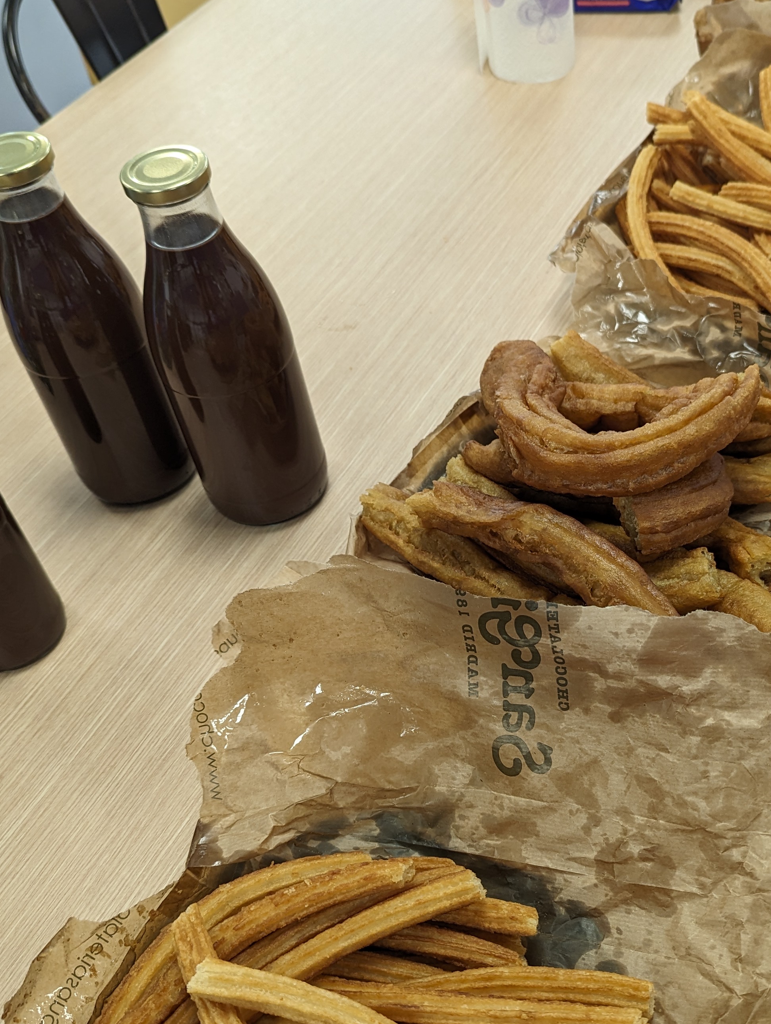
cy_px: 578
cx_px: 521
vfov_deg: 48.8
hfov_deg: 37.4
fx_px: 1126
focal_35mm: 38
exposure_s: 1/100
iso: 154
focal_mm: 6.81
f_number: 1.85
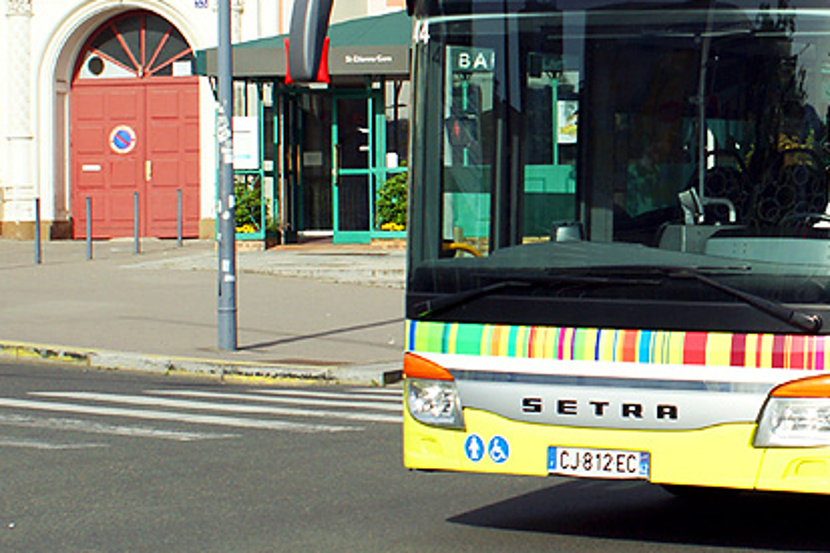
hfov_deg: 15.3
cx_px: 916
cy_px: 143
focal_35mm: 130
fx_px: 3001
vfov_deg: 10.5
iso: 200
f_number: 6.3
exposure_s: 1/500
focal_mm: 35
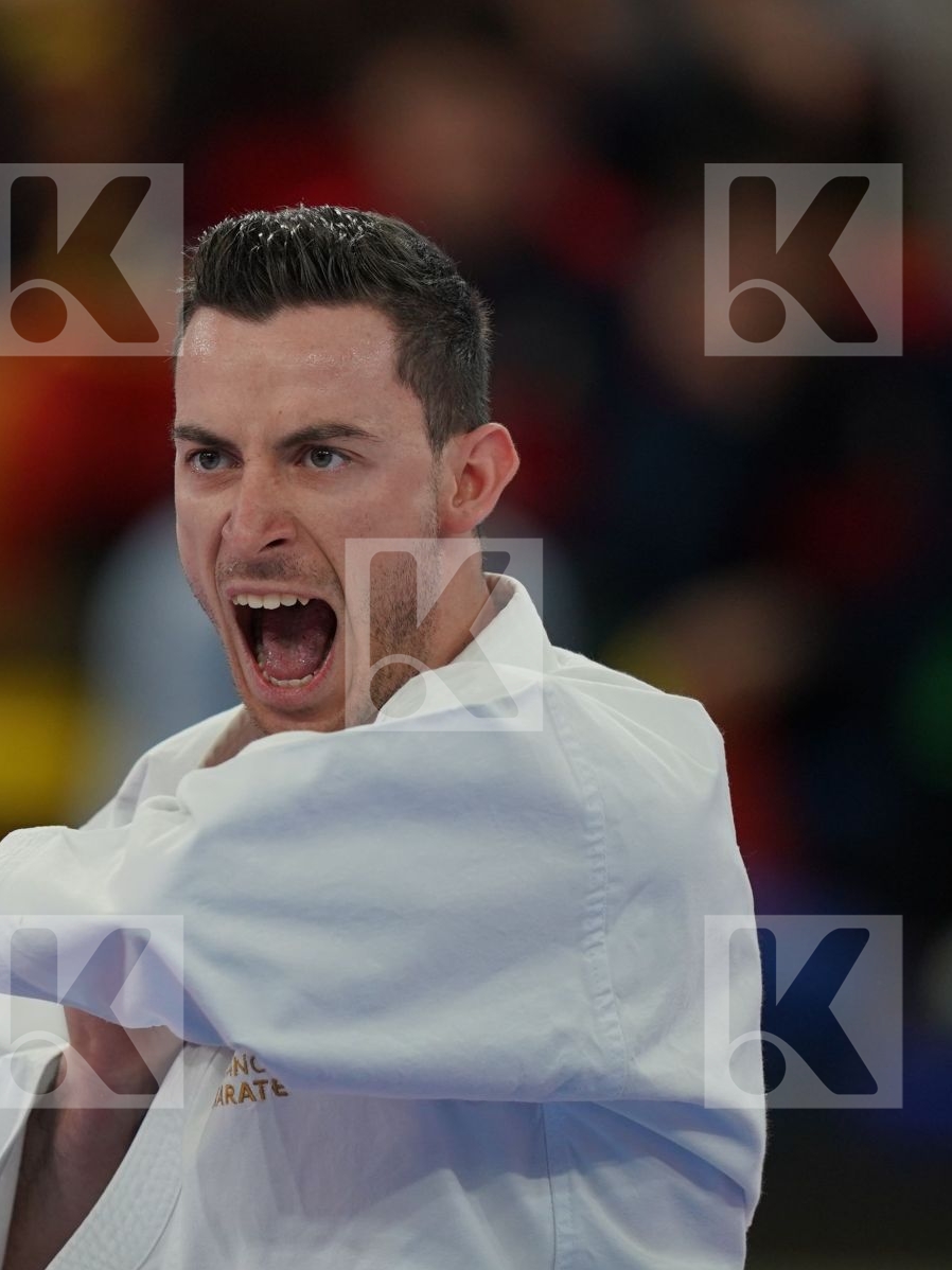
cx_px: 85
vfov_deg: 2.3
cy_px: 635
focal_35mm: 867
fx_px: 31803
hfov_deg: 1.7
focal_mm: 400
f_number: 2.8
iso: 800
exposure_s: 1/500
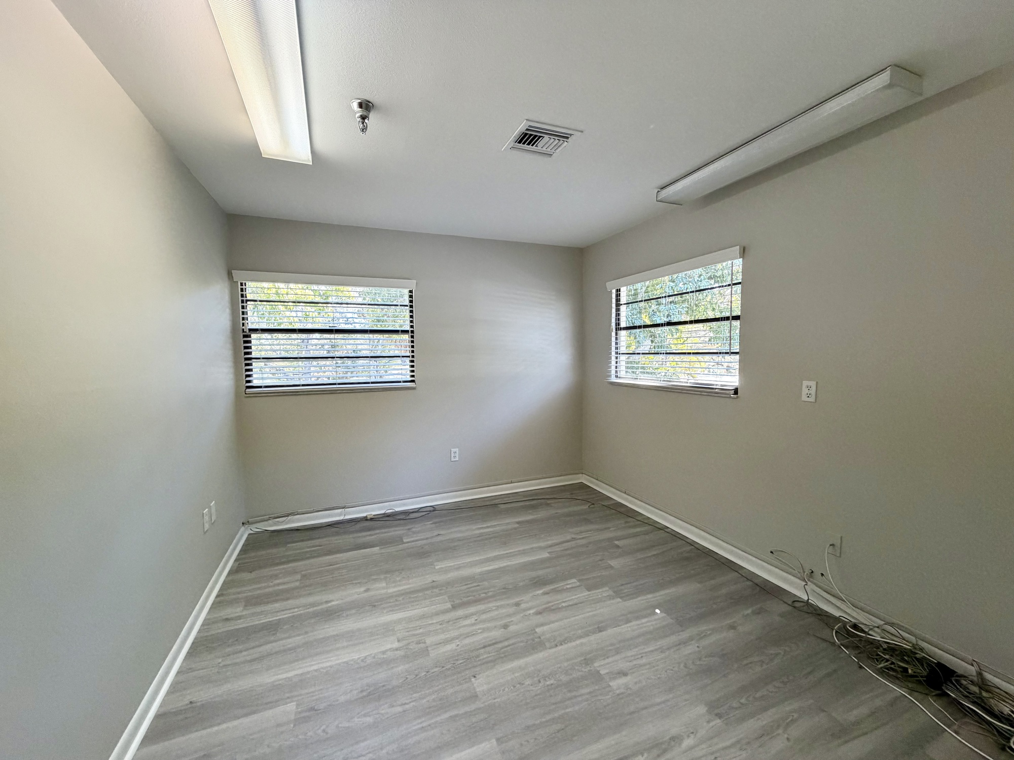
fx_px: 410
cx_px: 507
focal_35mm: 14
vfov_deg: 85.7
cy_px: 380
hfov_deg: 102.1
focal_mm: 2.22
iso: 250
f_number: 2.2
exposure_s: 1/120
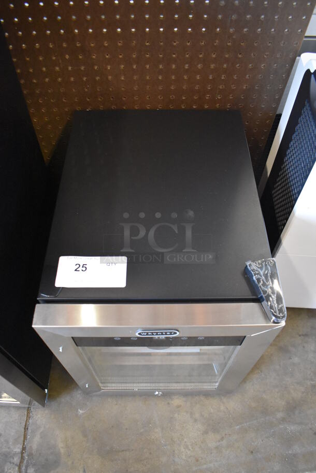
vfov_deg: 67.3
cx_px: 158
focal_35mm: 27
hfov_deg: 48.0
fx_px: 355
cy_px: 236
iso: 4500
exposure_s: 1/125
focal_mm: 18
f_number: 3.5
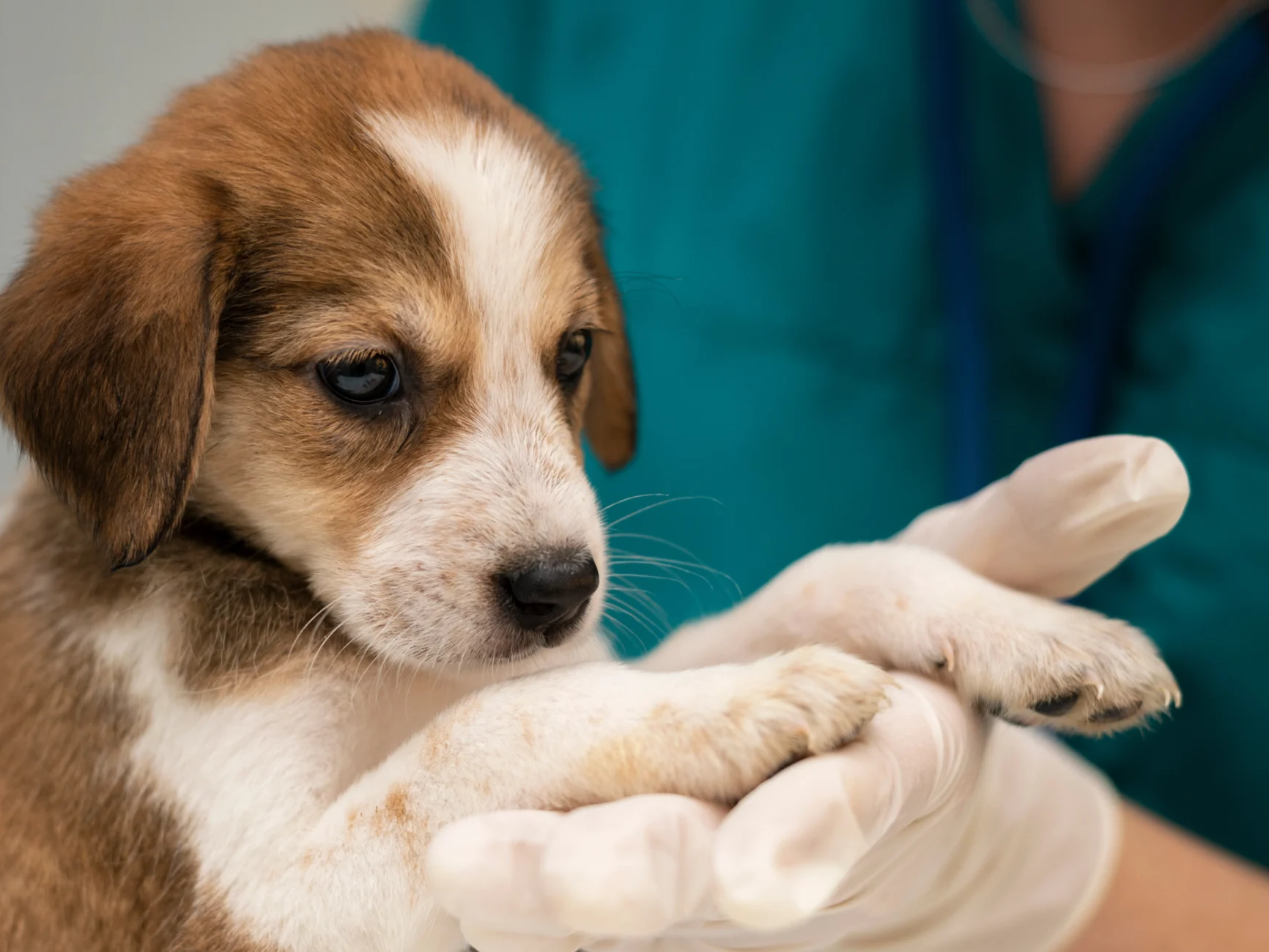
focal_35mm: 71
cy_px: 566
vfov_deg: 20.7
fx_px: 2603
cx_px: 536
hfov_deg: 27.4
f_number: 2.8
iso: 400
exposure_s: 1/200
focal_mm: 50
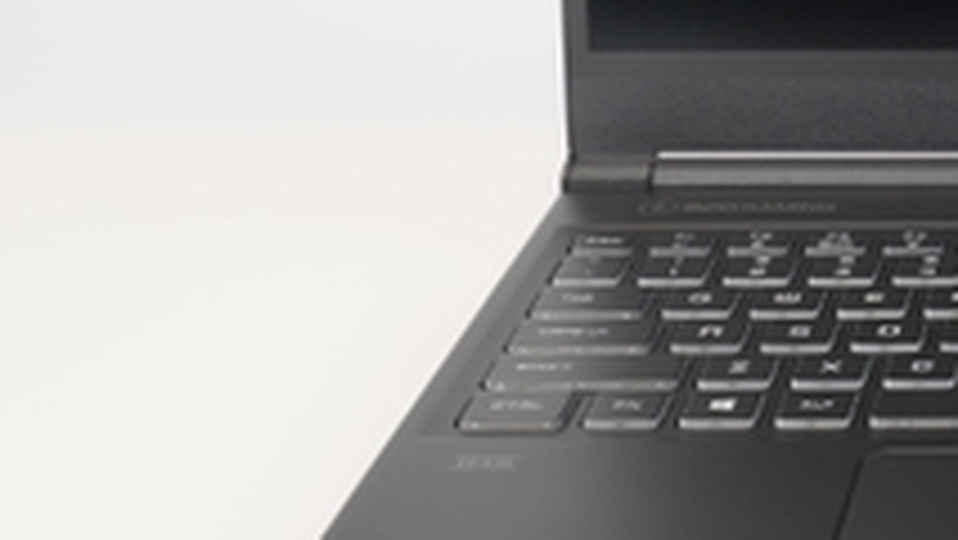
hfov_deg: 16.7
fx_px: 3036
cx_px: 1309
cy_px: -27
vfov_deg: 10.1
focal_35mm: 119
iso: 100
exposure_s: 1/20
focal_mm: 27
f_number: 5.6
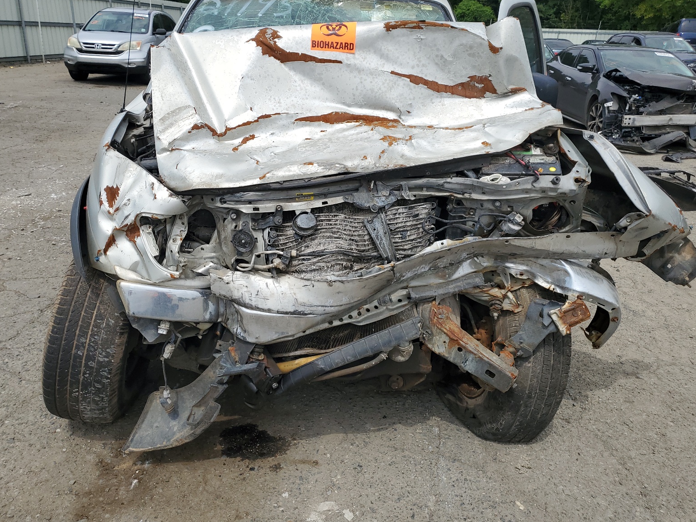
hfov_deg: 65.3
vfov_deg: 51.4
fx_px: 543
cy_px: 253
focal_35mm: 27
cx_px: 356
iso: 50
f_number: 1.5
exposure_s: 1/5000
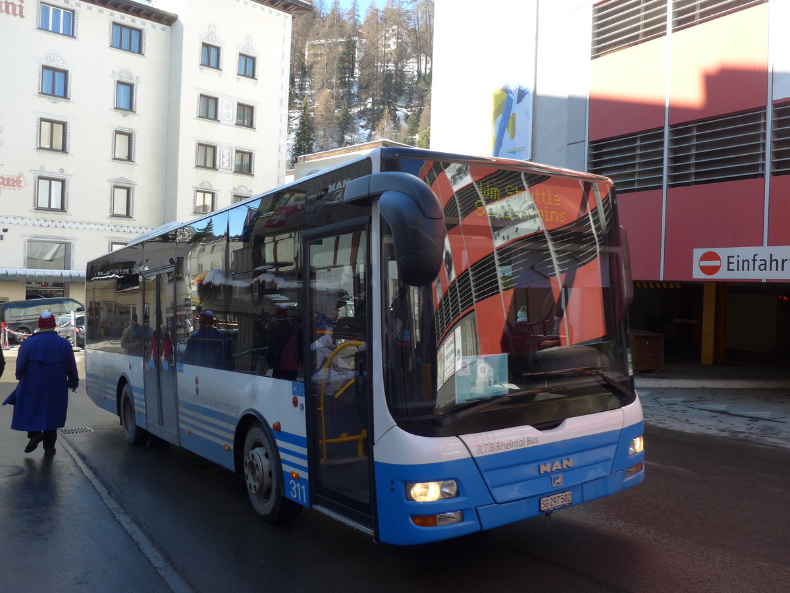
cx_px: 395
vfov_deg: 48.2
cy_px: 296
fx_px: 662
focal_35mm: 29
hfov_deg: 61.7
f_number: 2.8
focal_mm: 6
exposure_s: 1/320
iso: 80
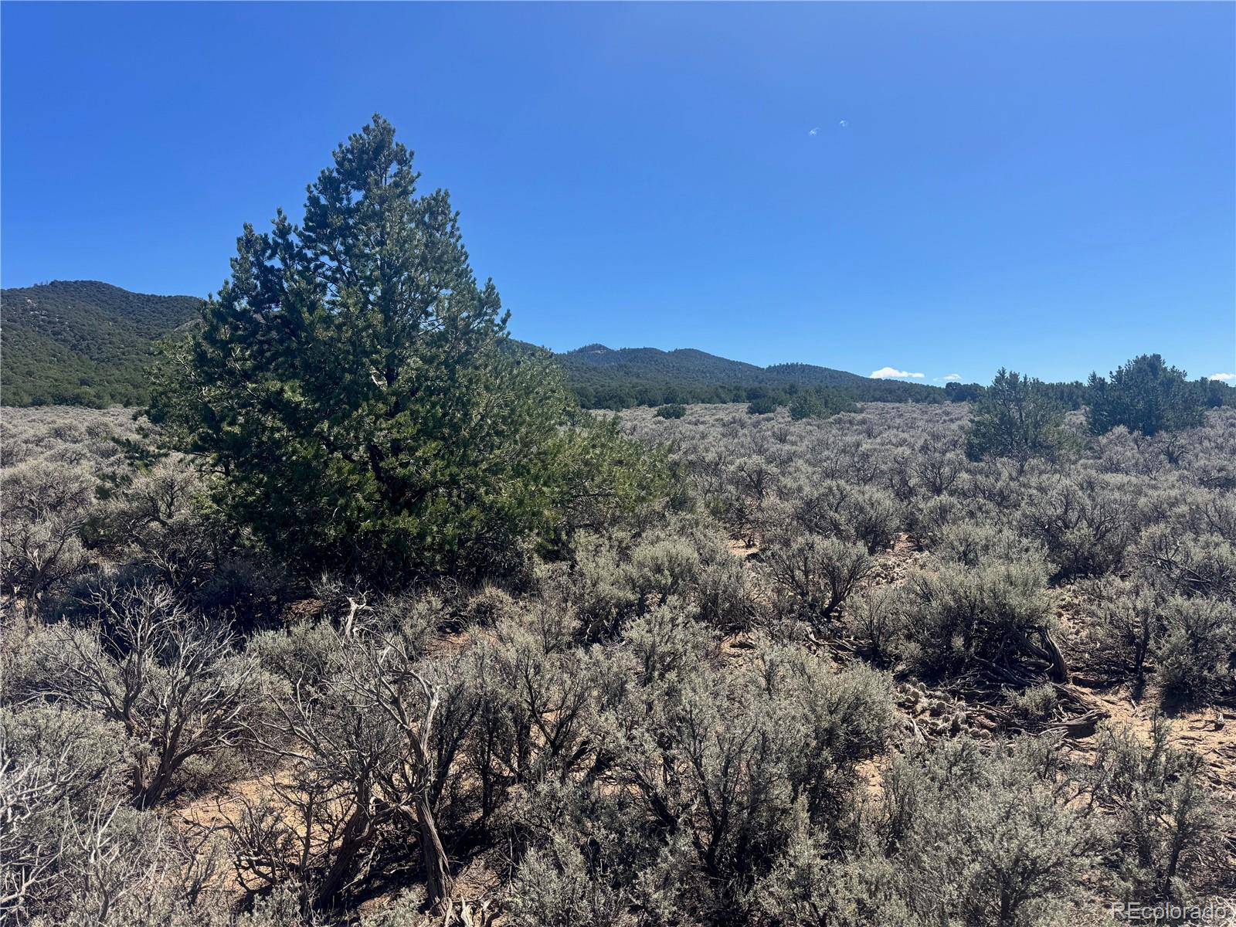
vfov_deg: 56.8
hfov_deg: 71.6
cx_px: 618
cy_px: 464
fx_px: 857
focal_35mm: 24
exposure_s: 1/4049
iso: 80
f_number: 1.78
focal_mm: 6.76
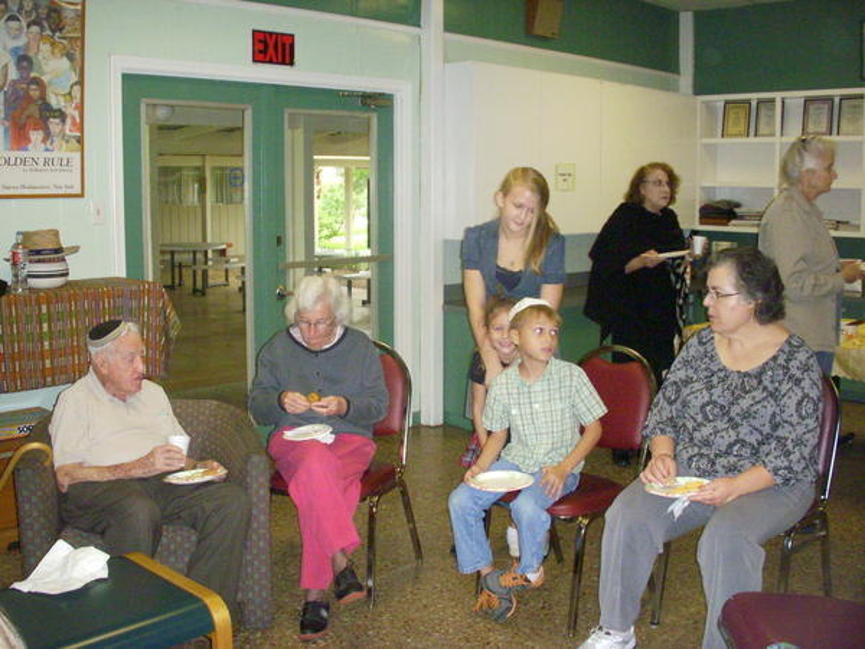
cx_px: 432
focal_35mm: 38
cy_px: 324
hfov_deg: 49.0
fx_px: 950
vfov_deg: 37.7
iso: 800
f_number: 3.3
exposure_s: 1/250
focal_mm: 6.3
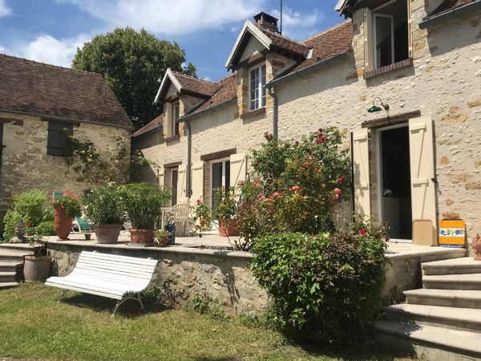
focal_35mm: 28
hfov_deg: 63.4
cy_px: 180
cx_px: 240
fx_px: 389
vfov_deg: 49.7
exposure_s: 1/3546
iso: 20
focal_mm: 3.99
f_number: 1.8
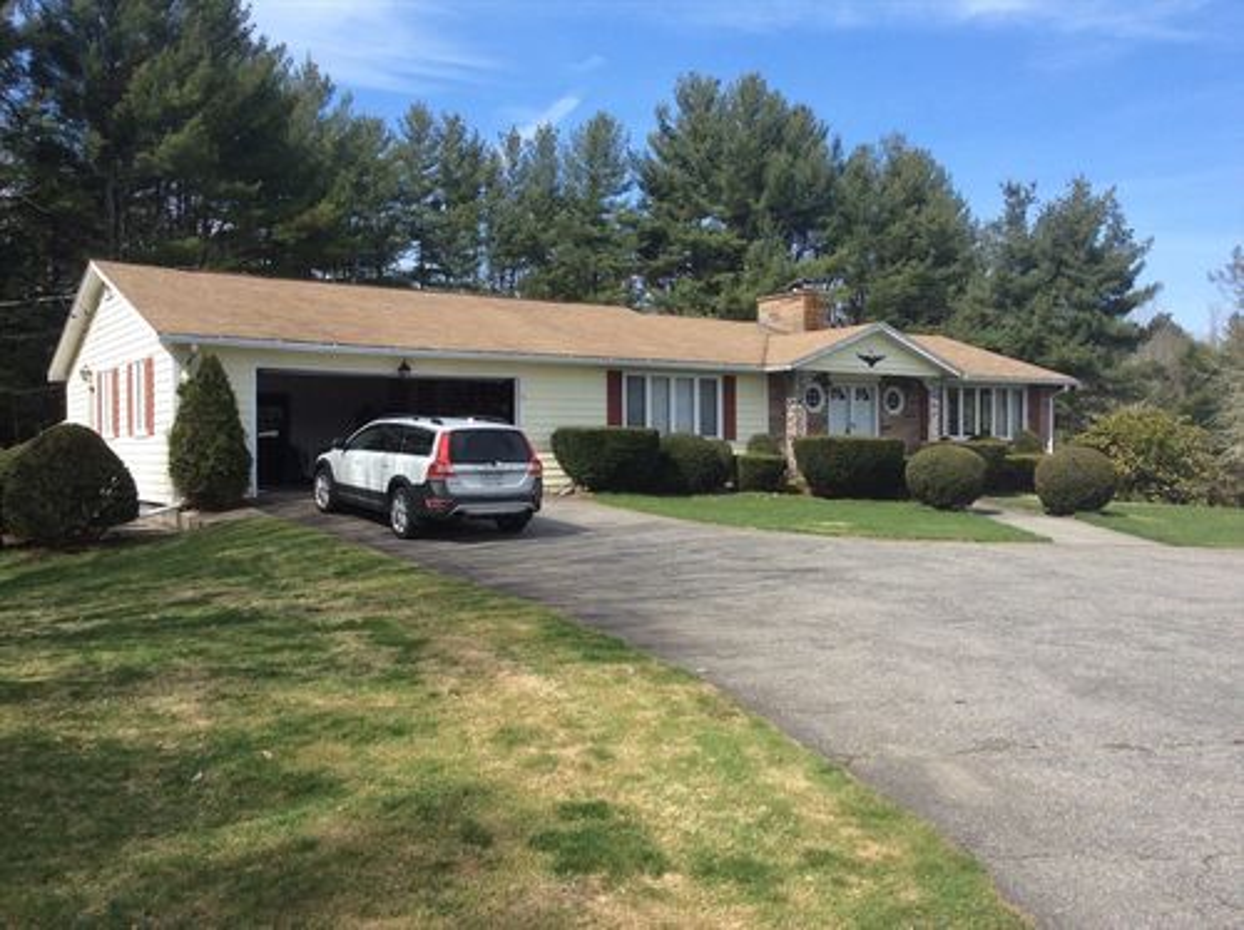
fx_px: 1149
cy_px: 465
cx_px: 622
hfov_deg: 56.9
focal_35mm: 32
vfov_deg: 44.1
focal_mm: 3.3
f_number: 2.4
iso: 32
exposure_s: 1/1003
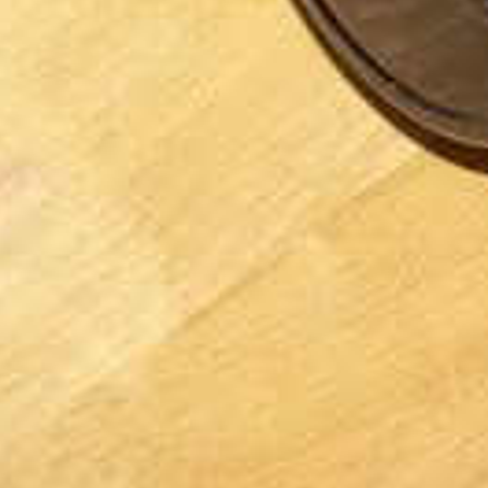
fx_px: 3493
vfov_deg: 7.8
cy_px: -366
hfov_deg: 7.6
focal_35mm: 219
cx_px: 1076
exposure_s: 1/60
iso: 80
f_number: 3
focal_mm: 8.5
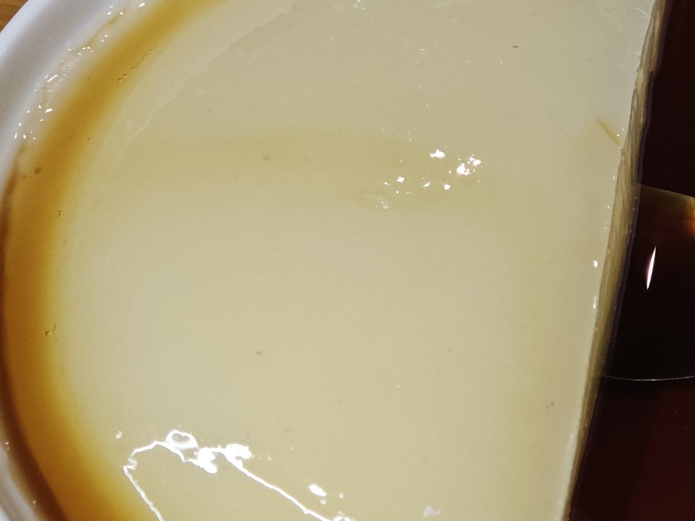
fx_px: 2470
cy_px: 257
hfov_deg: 15.9
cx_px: 579
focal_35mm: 123
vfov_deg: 12.0
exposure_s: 1/50
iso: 800
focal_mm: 9
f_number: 2
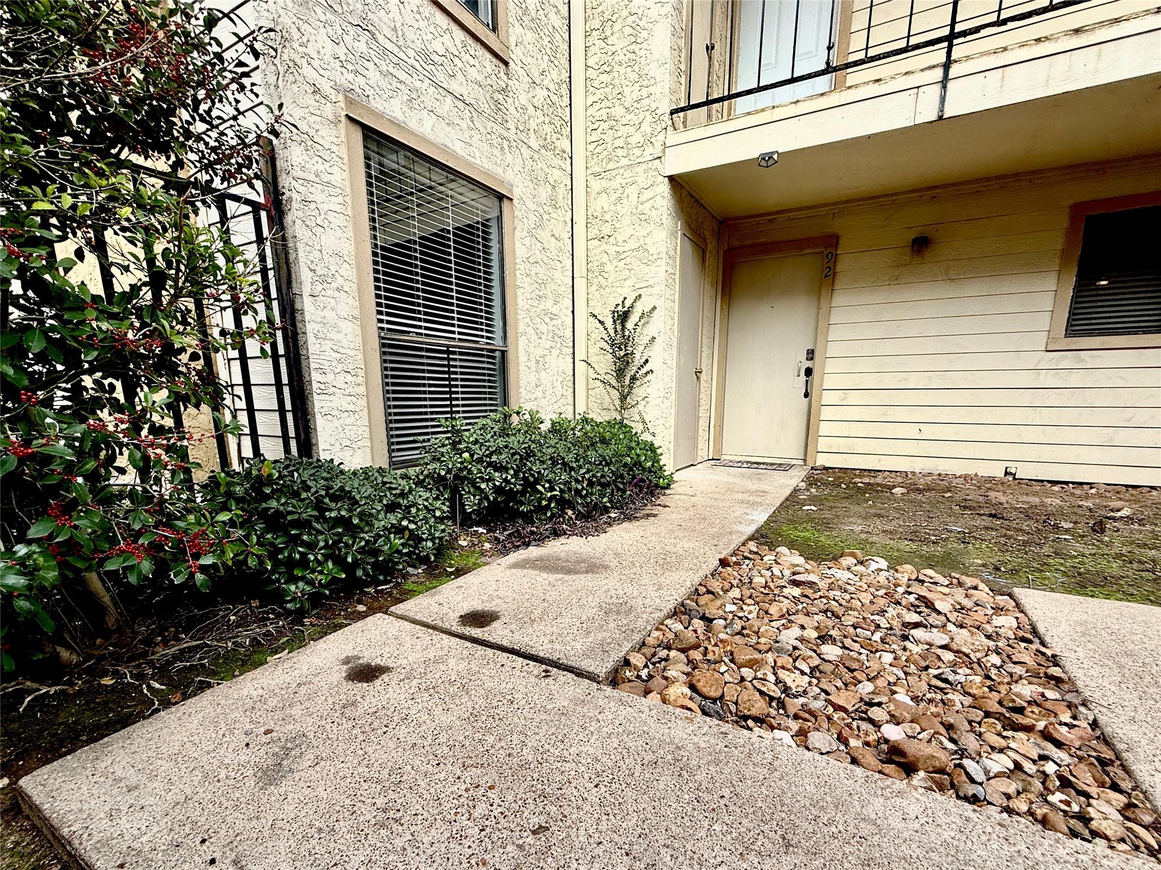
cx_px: 580
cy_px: 435
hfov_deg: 102.1
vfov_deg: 85.7
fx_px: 469
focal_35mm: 14
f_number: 2.2
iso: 50
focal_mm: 2.22
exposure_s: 1/820
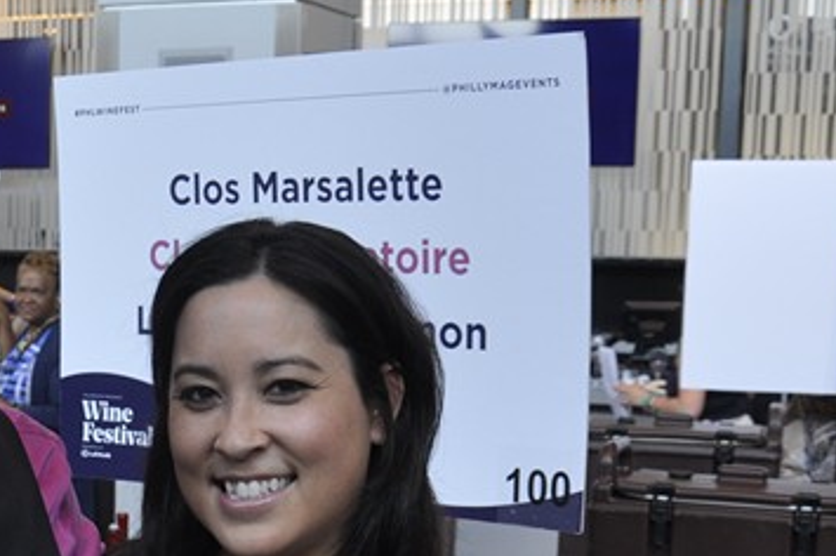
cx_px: 78
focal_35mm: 76
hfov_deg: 25.8
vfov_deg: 17.3
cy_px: 608
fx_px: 1763
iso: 400
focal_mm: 18
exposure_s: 1/60
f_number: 5
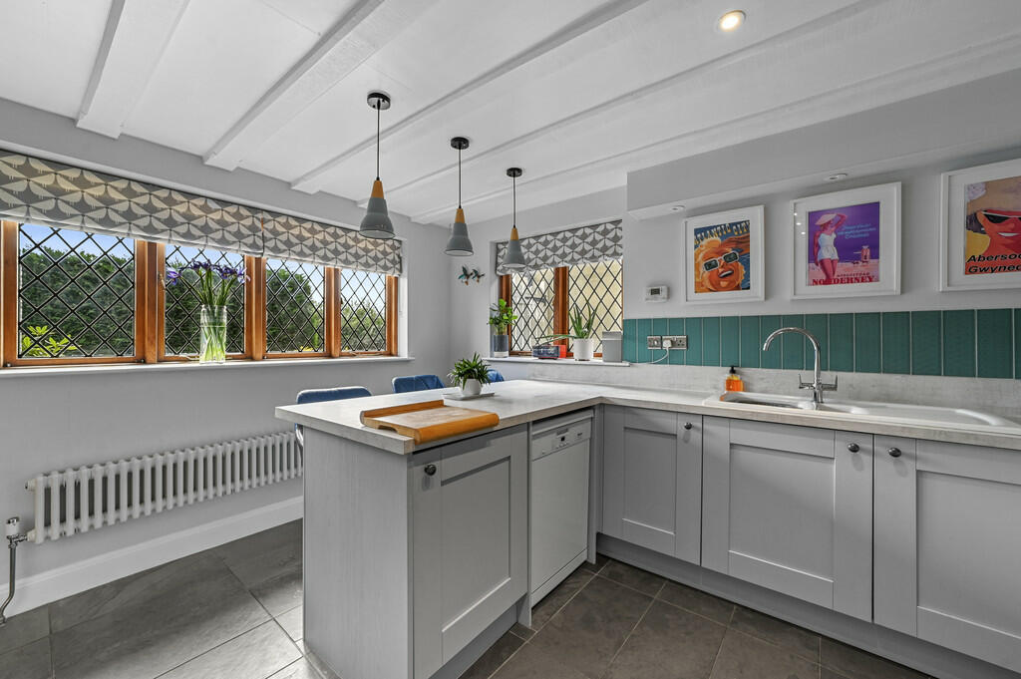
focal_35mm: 14
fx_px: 397
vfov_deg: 81.1
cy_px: 340
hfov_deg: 104.3
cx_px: 510
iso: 400
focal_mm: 14
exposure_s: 1/6
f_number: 8
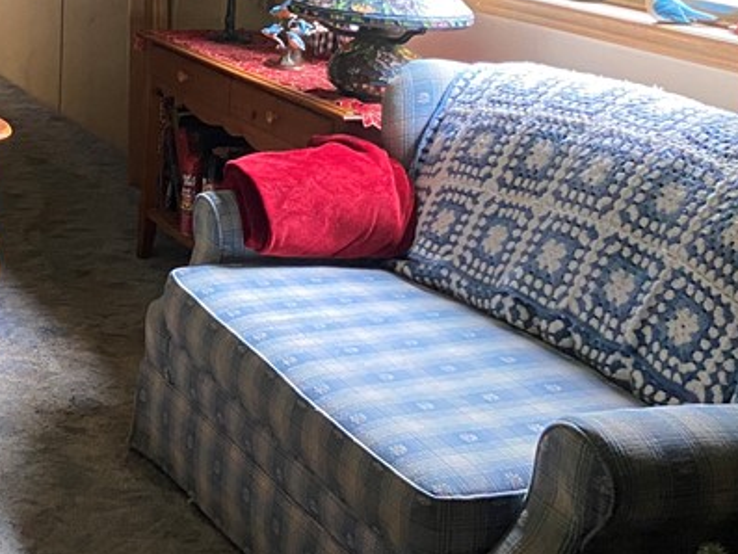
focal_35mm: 67
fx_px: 1429
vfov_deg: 20.7
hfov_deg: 26.3
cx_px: -112
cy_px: -89
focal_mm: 4.25
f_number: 1.8
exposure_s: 1/49
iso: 500
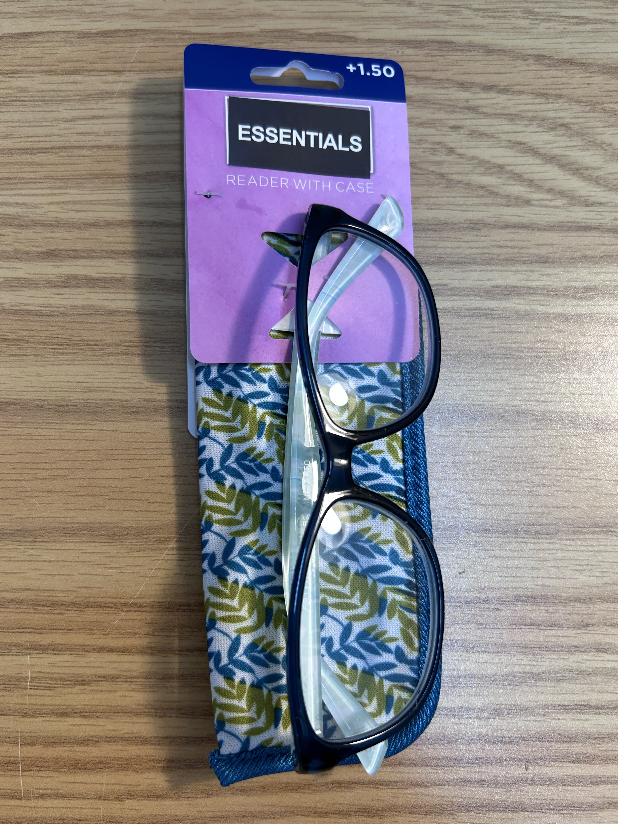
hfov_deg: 53.1
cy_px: 412
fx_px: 619
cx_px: 309
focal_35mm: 26
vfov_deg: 67.3
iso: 64
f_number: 1.5
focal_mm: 5.7
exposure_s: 1/120
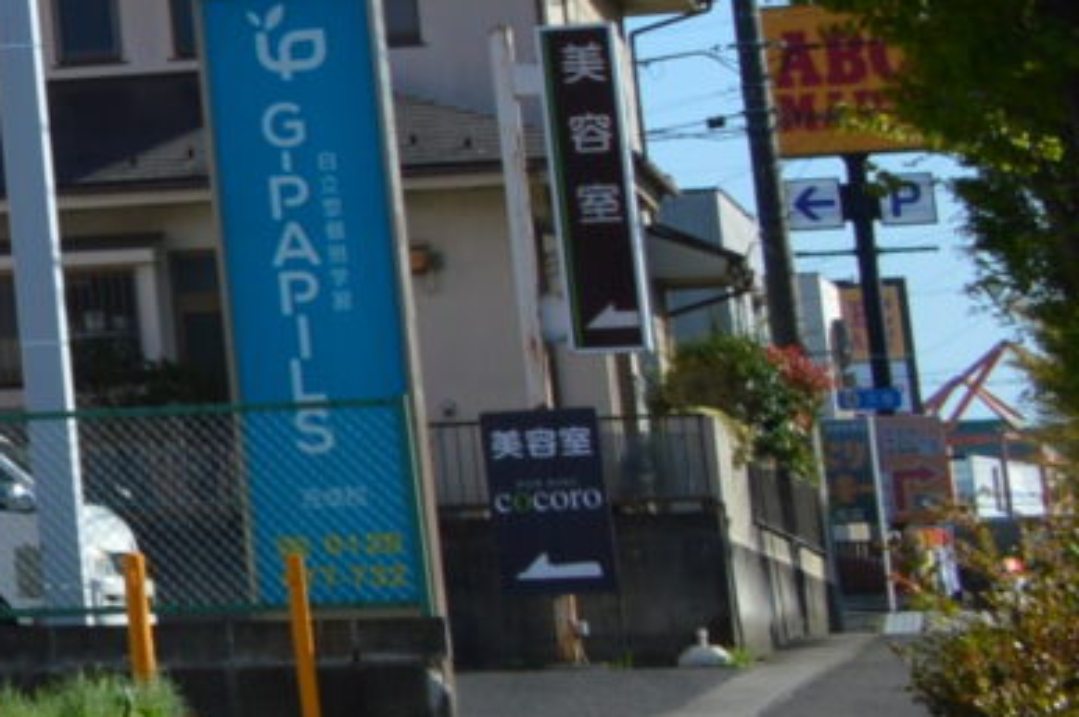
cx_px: -2036
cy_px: -509
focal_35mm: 178
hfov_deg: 9.4
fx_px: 5330
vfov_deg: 7.5
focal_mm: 18
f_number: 8
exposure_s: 1/250
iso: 100
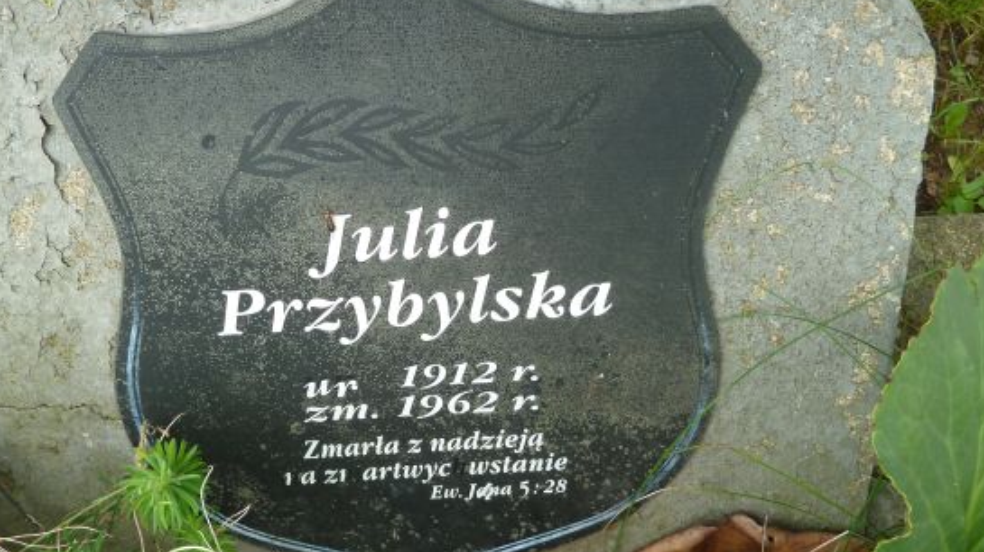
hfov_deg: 60.7
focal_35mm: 32
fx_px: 835
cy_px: 269
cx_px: 415
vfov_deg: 36.6
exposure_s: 1/60
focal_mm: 4.1
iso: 80
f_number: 3.3
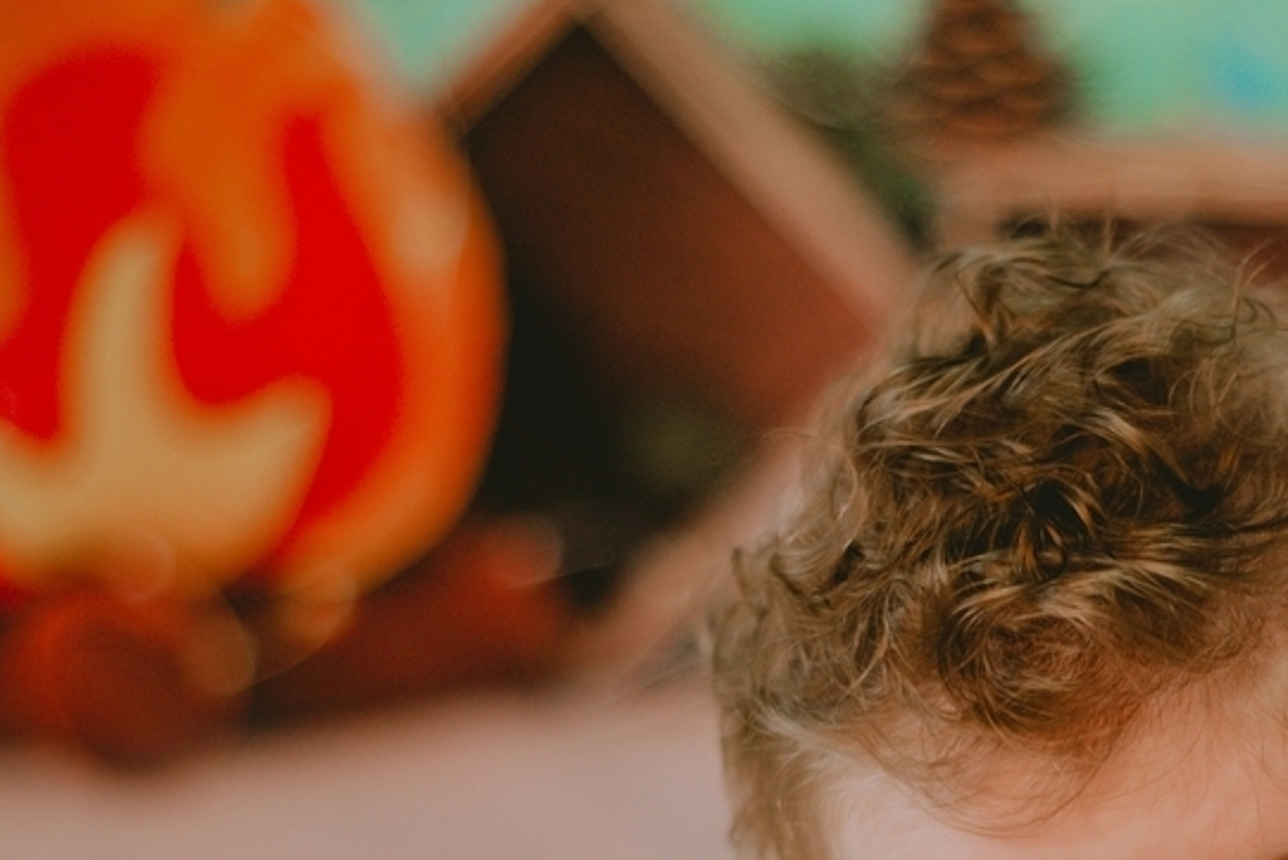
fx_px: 3972
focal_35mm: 111
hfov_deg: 18.1
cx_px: 1181
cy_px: 942
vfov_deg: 12.2
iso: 640
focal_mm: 50
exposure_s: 1/200
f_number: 2.2
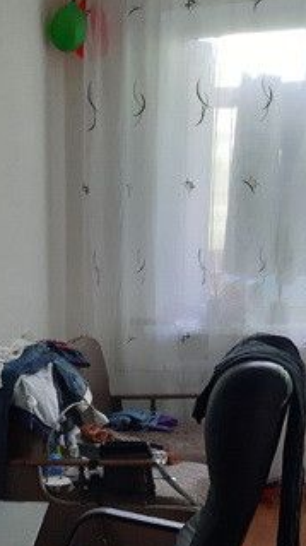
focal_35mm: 59
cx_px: 9
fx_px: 853
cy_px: 460
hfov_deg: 19.8
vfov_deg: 34.1
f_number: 1.7
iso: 500
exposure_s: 1/50
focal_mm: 3.93
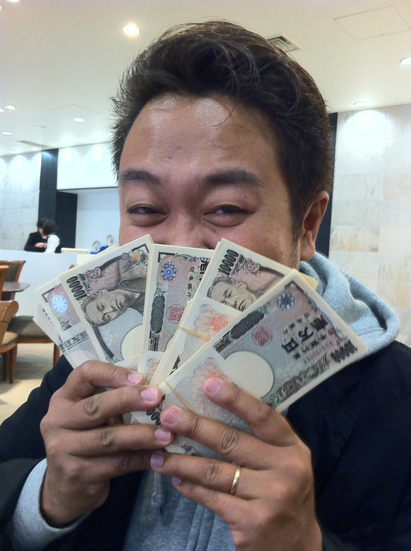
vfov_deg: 52.7
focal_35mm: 35
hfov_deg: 40.6
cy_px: 276
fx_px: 556
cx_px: 206
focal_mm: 3.85
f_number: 2.8
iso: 160
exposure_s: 1/15
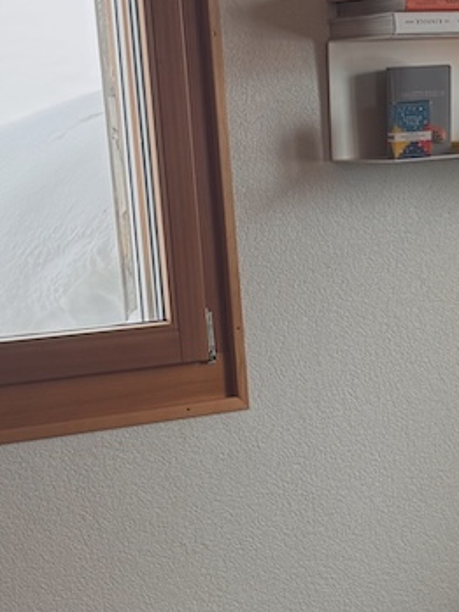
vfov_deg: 21.4
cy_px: 619
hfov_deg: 16.8
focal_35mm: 88
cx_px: 294
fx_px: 1555
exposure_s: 1/100
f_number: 1.78
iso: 80
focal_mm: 6.76
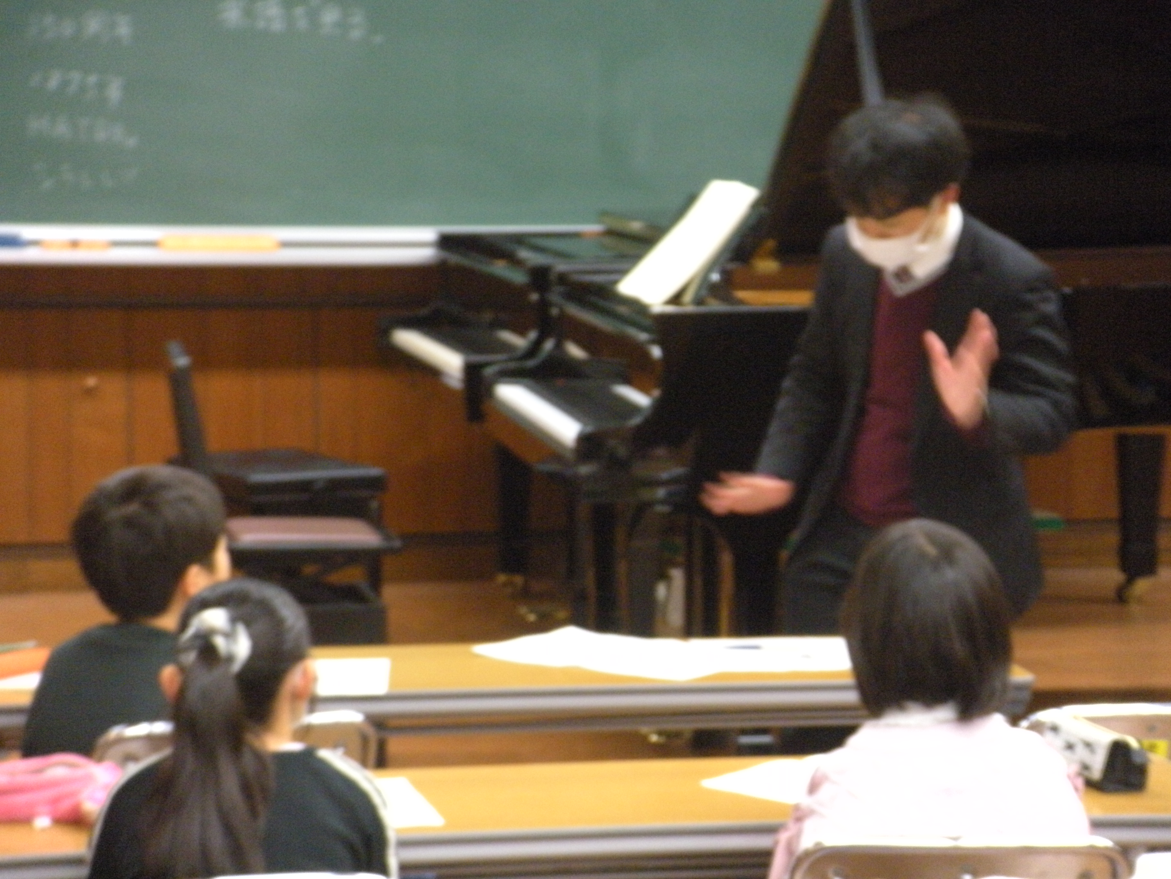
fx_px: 4262
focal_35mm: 126
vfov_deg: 11.8
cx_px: 586
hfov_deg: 15.6
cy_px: 440
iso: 400
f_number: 4.8
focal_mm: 21
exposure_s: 1/14
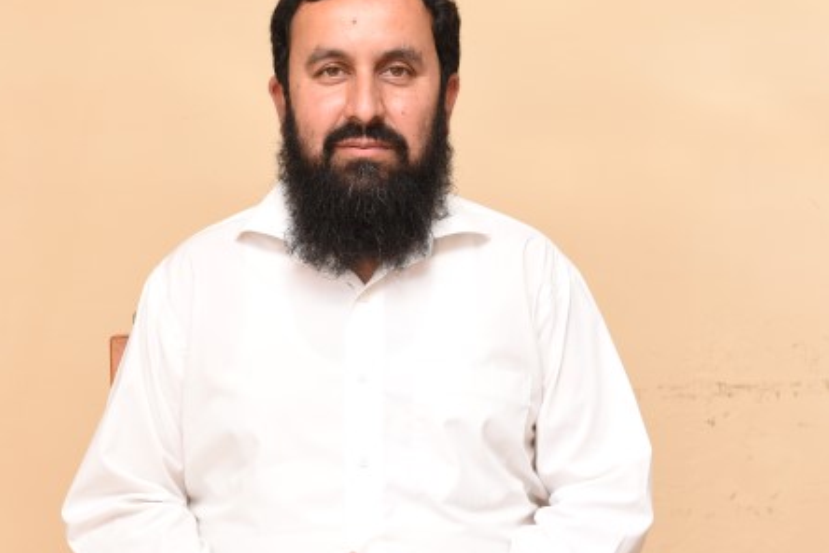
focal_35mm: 94
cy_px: 224
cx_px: 386
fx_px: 2164
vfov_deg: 14.5
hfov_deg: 21.7
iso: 800
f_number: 4.5
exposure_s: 1/100
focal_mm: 58
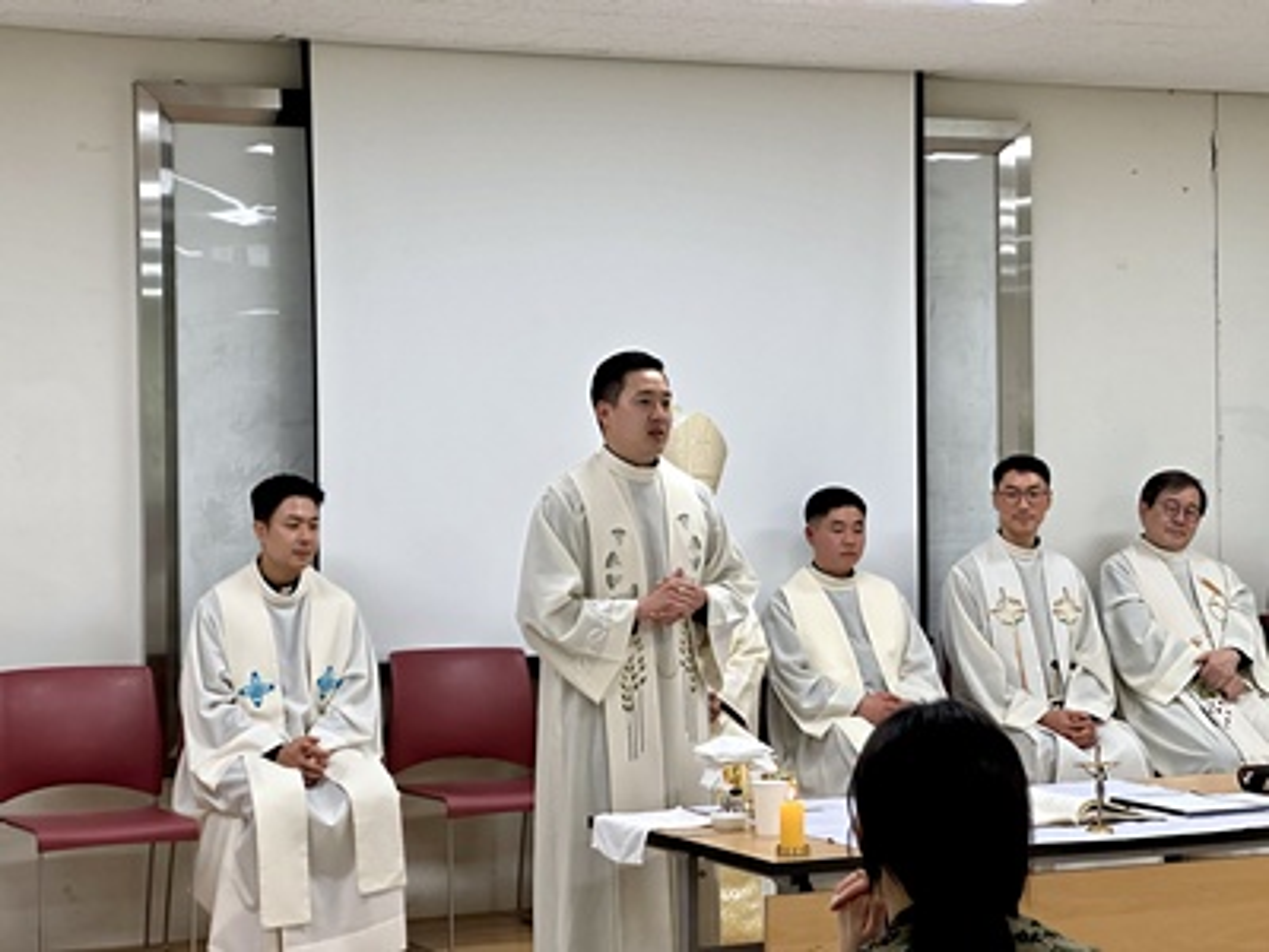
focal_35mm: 77
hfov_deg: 25.3
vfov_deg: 19.1
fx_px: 2823
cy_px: 476
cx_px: 634
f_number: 2.8
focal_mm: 9
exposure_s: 1/120
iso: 200
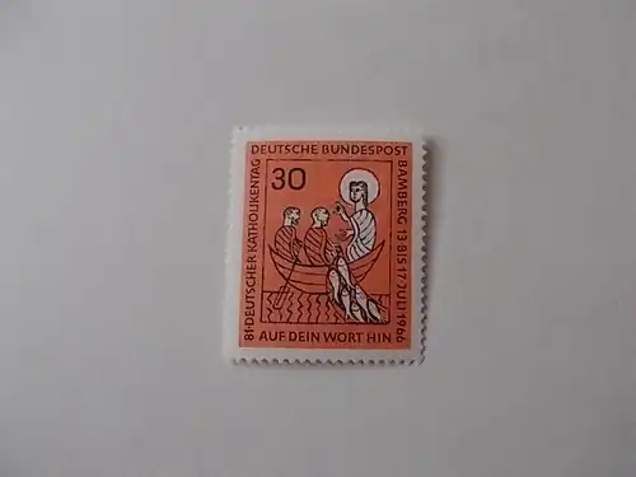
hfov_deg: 67.3
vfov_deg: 53.1
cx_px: 318
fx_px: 478
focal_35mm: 26
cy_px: 238
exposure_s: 1/25
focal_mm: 4.6
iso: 100
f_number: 3.2
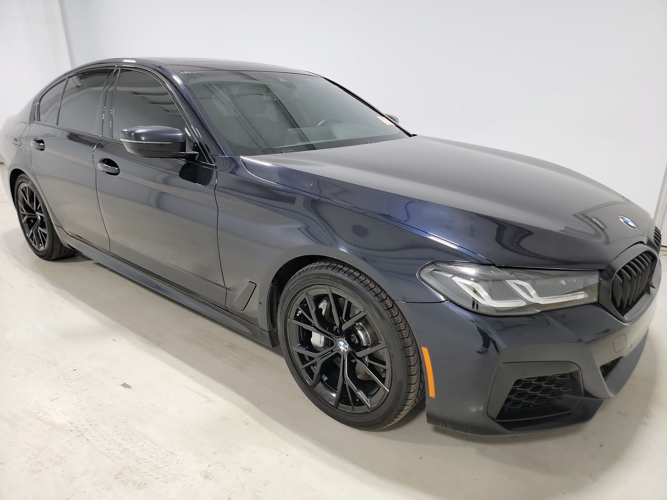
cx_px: 334
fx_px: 462
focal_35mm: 24
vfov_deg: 56.8
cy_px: 250
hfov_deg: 71.6
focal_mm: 6.7
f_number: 1.8
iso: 307
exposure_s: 1/59
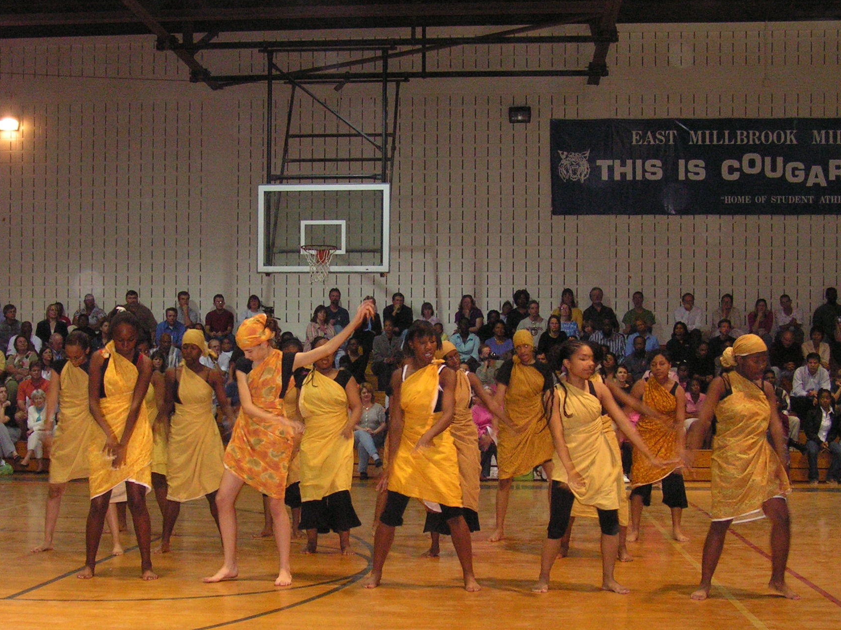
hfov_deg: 34.3
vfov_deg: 26.0
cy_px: 399
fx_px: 1361
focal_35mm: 56
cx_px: 397
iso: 200
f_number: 2.8
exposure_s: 1/50
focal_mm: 7.1
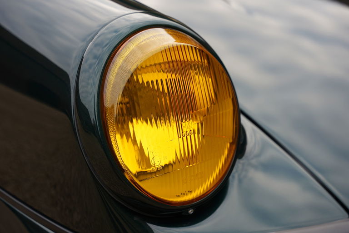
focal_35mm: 70
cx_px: 174
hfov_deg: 28.8
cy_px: 116
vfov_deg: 19.5
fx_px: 679
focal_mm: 70
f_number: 4
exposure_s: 1/80
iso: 80
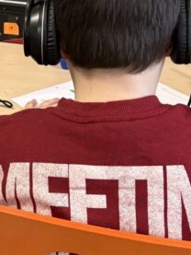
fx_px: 706
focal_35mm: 96
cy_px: 45
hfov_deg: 14.9
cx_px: -36
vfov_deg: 20.2
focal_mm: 5.96
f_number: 1.6
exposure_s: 1/50
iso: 250
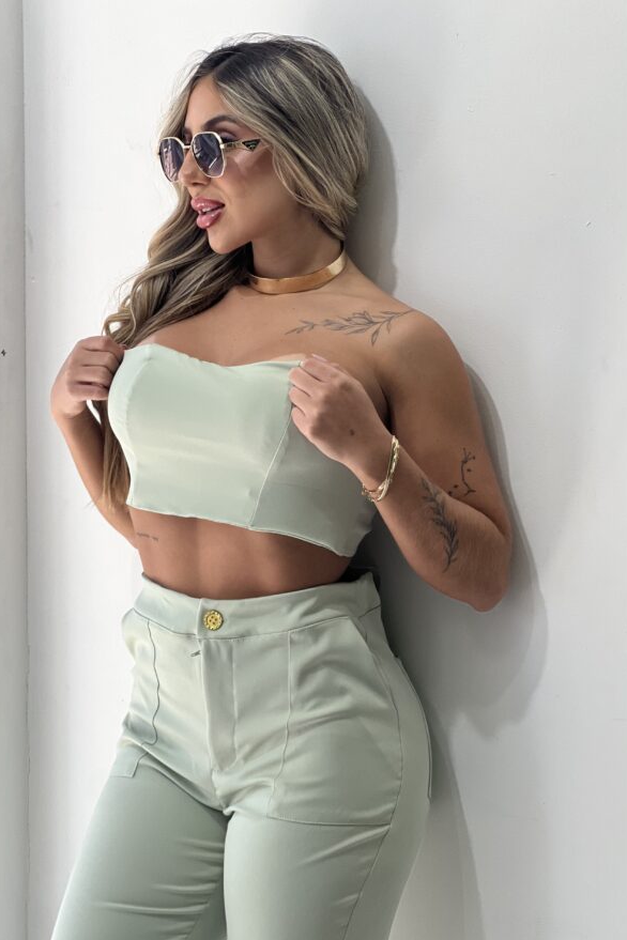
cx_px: 277
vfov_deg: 23.9
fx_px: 2220
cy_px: 465
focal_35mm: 85
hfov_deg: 16.1
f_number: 2.8
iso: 80
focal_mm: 9
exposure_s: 1/120
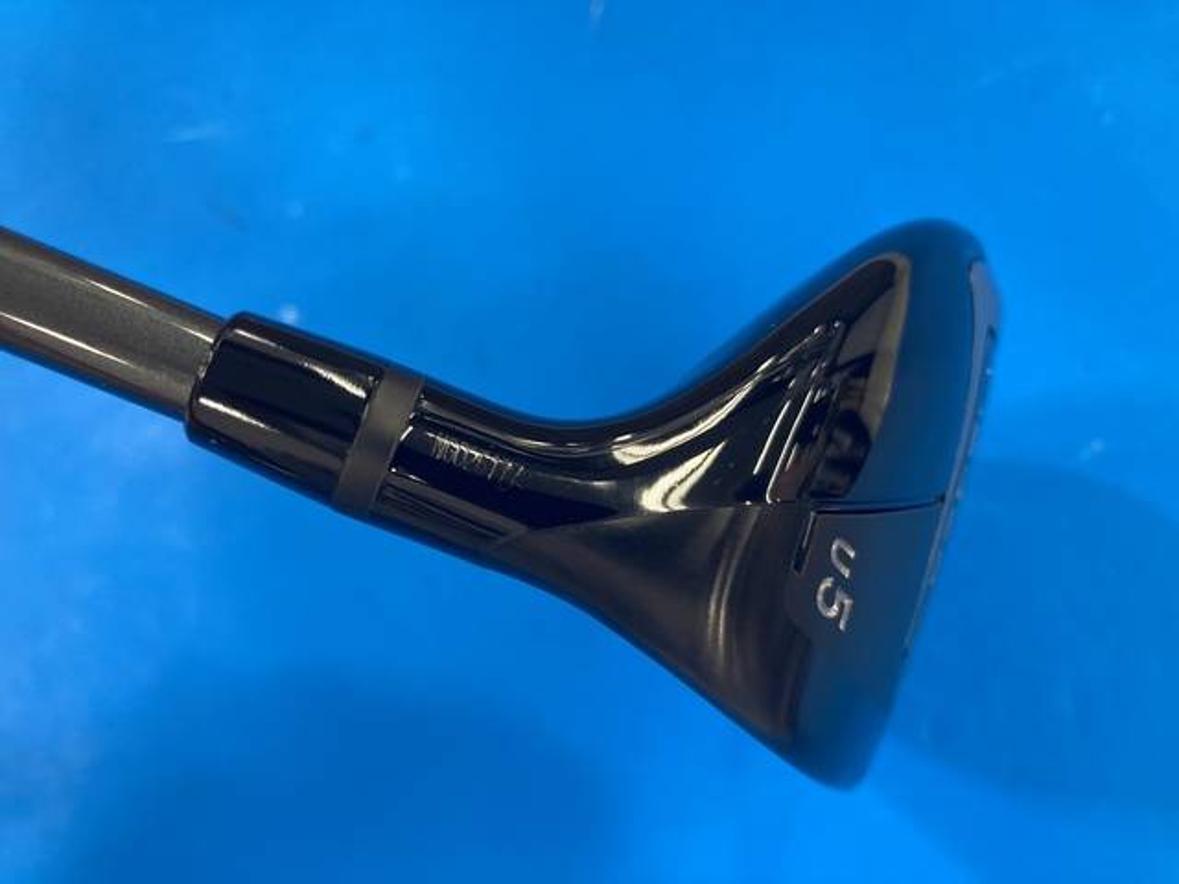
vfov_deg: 49.7
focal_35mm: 28
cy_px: 442
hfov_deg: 63.4
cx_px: 590
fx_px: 954
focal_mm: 3.99
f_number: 1.8
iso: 80
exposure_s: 1/50
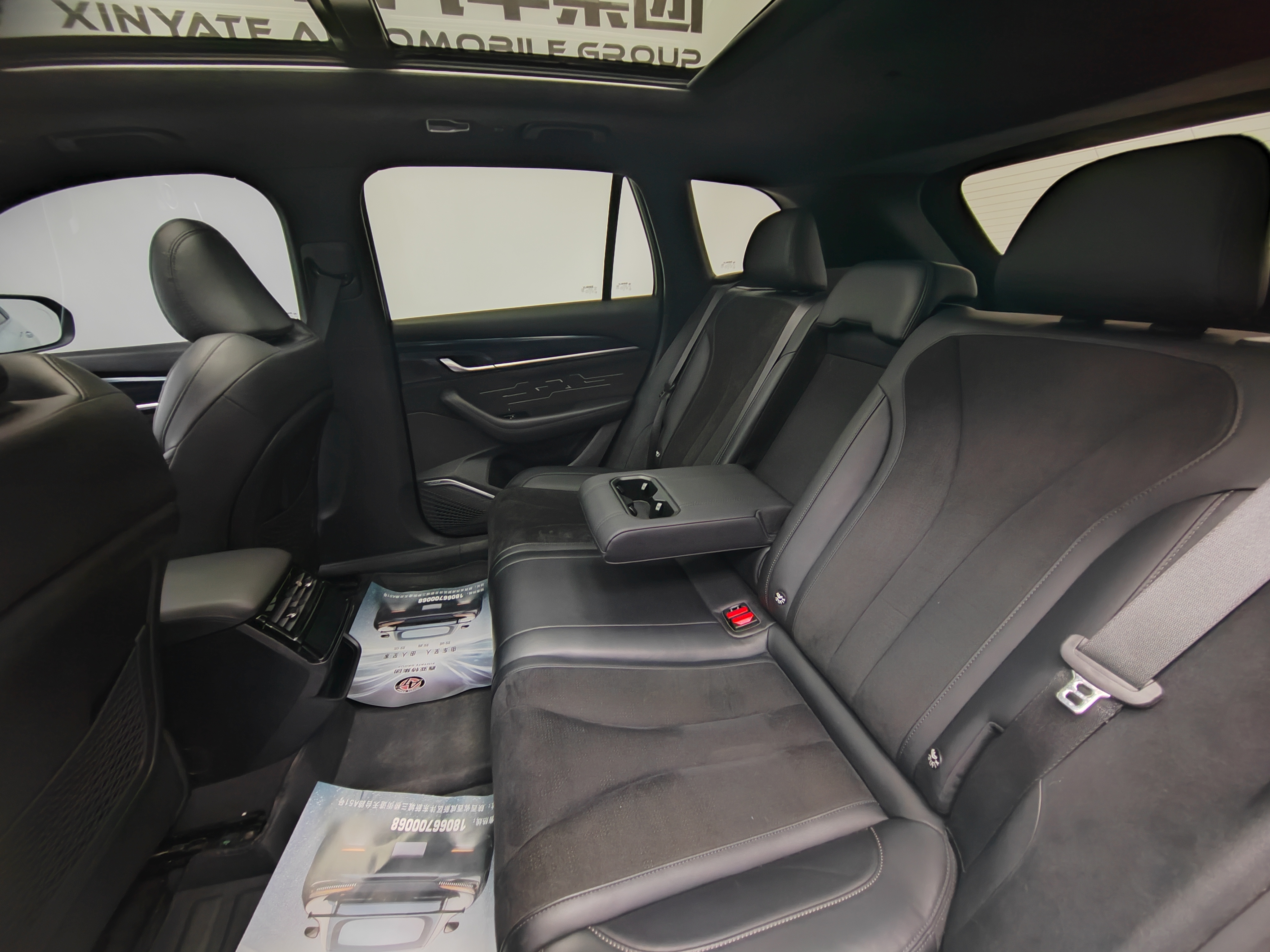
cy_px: 476
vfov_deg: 89.9
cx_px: 635
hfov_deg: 106.2
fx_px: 477
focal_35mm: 13
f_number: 2.2
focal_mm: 2.16
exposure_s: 1/33
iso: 500
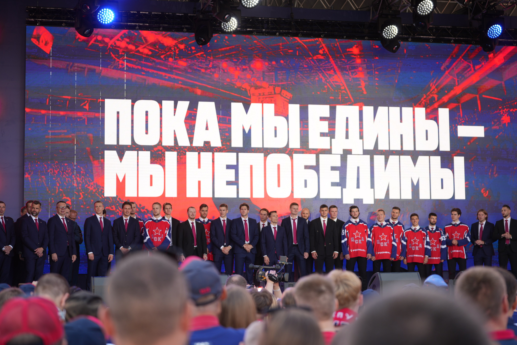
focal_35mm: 70
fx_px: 1005
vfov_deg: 19.5
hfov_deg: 28.8
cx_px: 258
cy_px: 172
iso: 100
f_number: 2.8
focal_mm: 70
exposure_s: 1/200
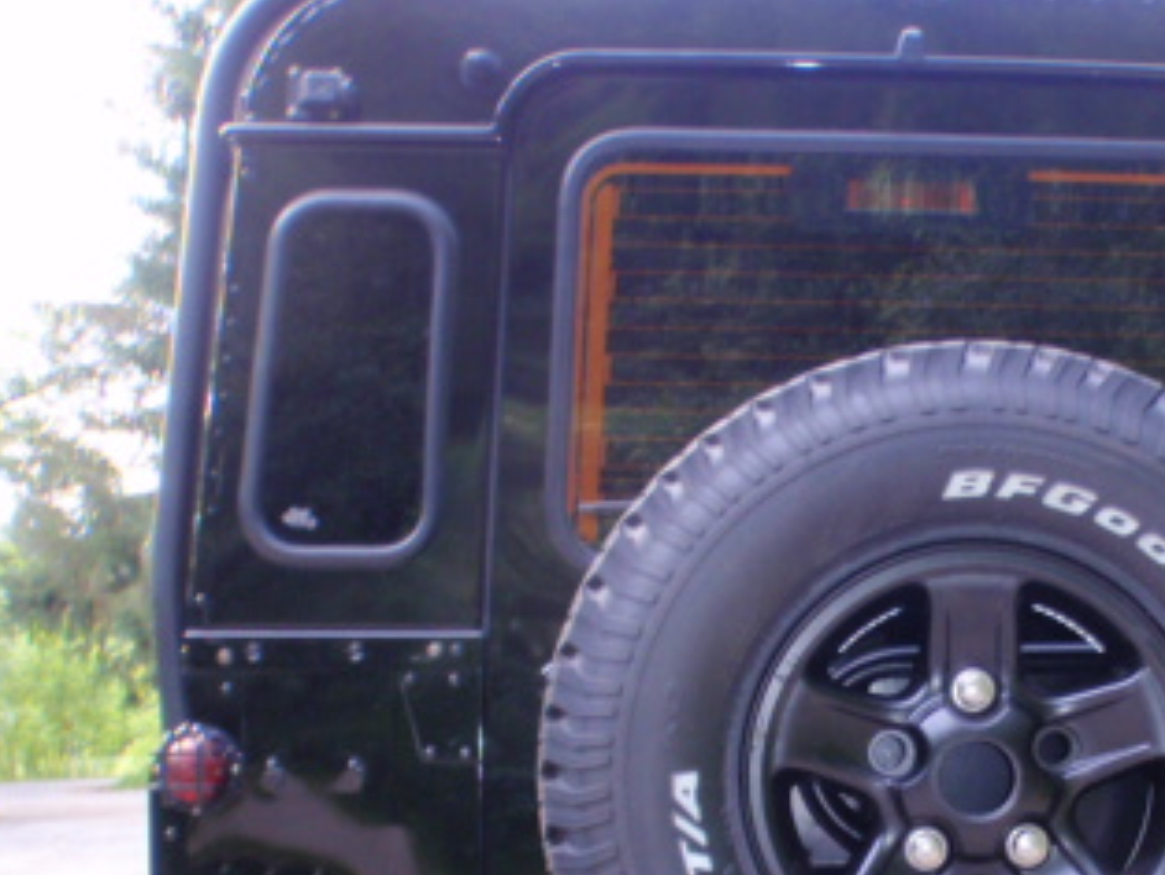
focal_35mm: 57
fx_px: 1920
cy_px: 801
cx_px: 961
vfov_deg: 24.9
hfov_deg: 32.7
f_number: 3.5
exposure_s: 1/30
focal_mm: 5
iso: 80
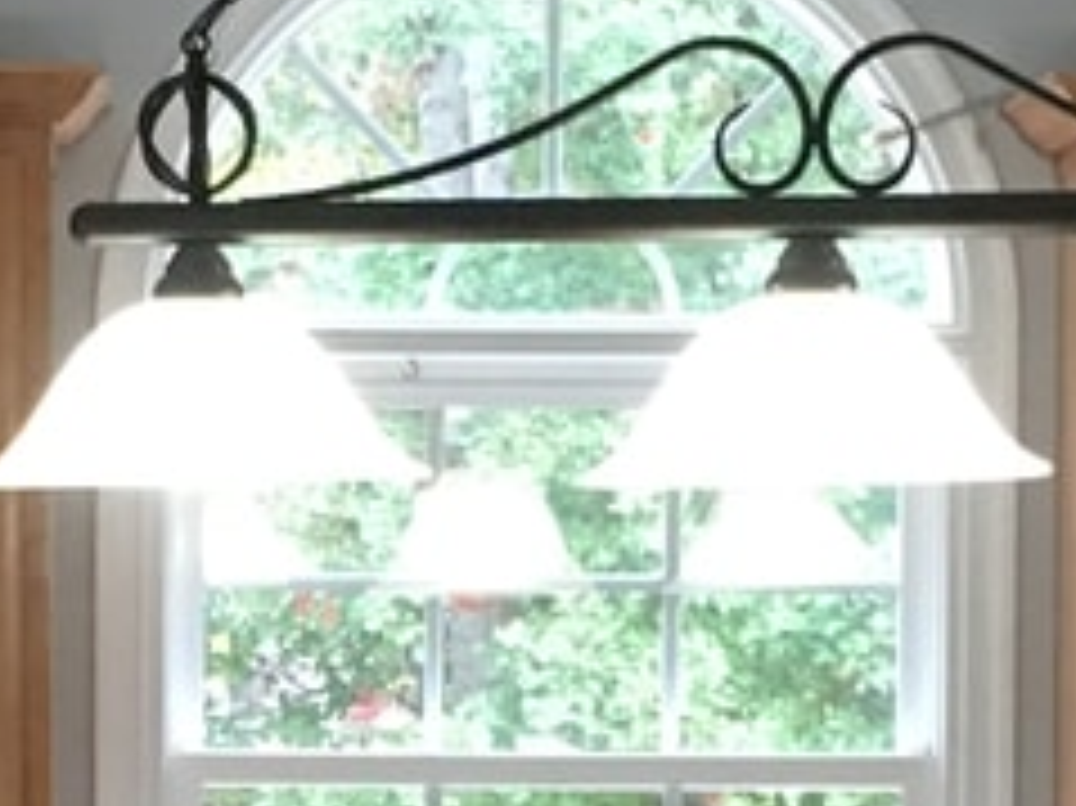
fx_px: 5033
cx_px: 362
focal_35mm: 162
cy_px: 955
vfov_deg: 9.0
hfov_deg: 12.2
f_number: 2.2
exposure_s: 1/10
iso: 100
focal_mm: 4.15
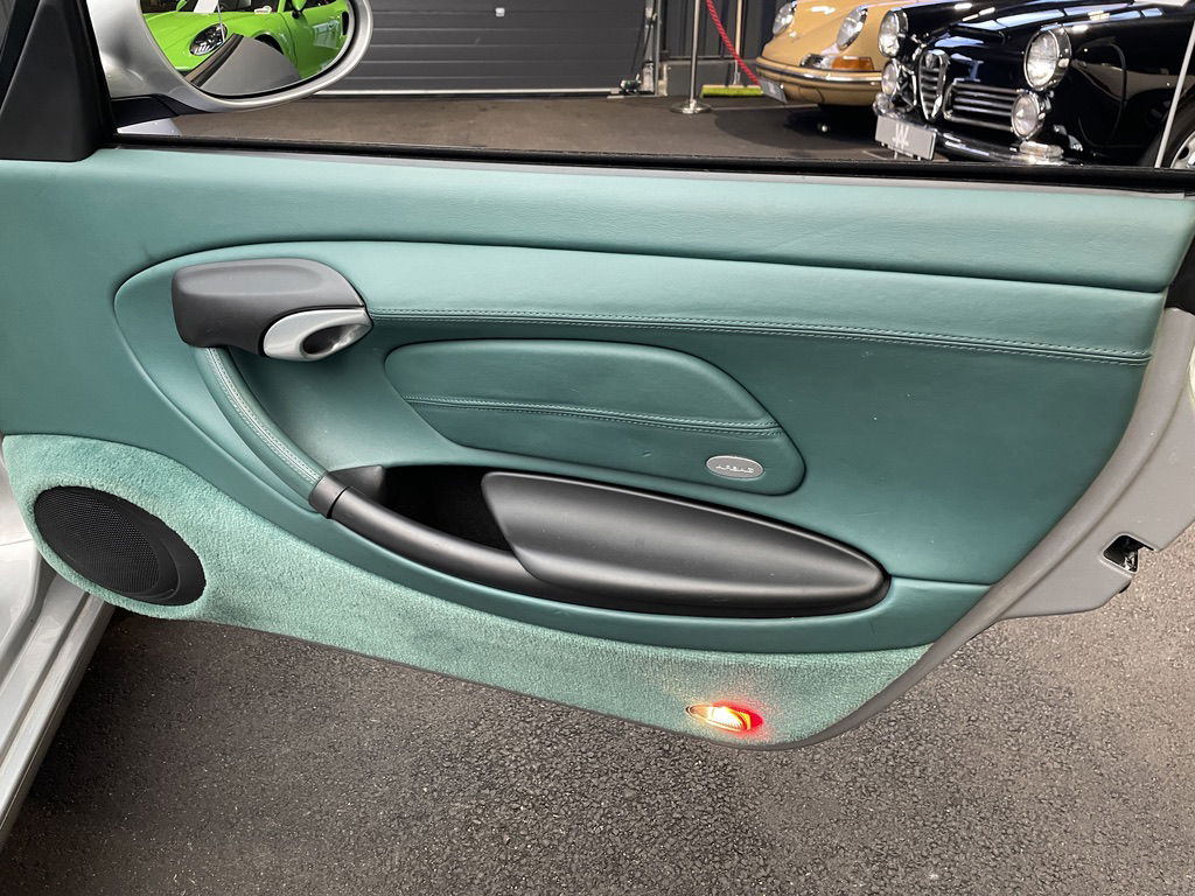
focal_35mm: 26
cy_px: 448
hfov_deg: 67.3
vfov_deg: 53.1
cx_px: 598
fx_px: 898
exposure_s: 1/50
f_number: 1.6
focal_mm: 4.2
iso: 200
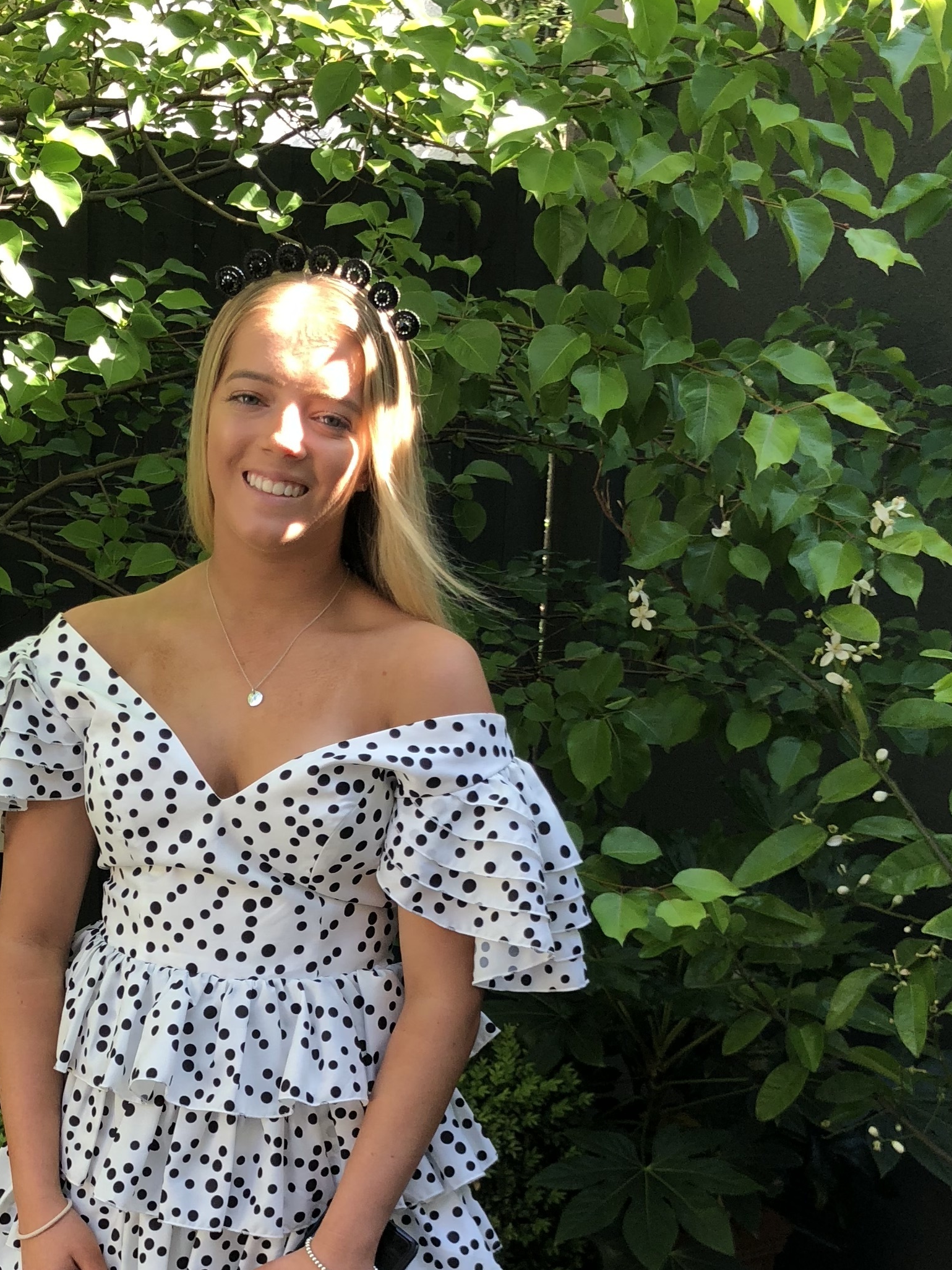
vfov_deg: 34.0
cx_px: 285
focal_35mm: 55
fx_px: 2017
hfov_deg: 26.3
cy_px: 995
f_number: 1.8
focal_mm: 4
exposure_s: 1/140
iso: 20
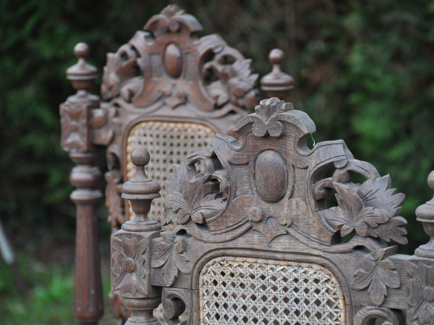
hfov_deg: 11.5
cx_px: 241
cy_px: 162
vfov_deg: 8.7
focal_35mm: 172
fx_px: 2151
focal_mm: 105
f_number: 6.7
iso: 400
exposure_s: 1/125
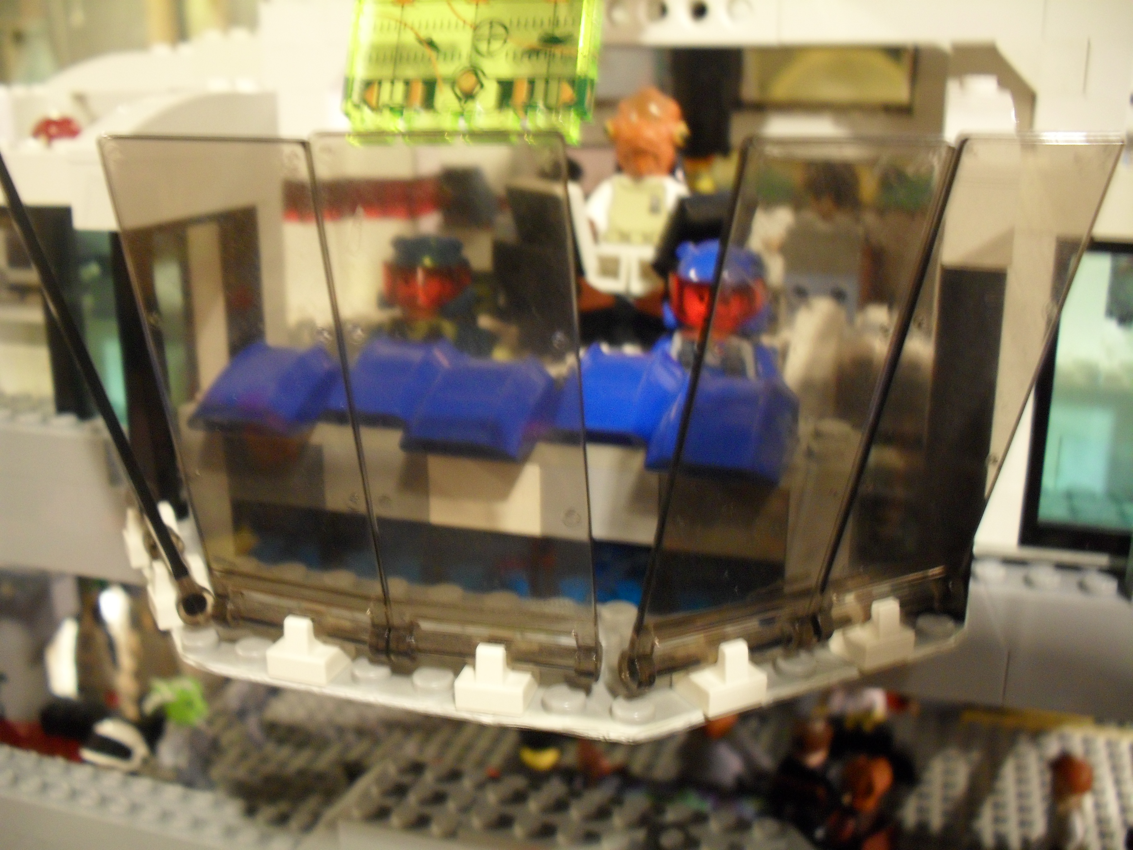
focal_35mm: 35
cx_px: 566
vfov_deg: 40.7
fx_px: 1146
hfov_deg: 52.6
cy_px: 425
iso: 200
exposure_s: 1/3
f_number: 3.2
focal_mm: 6.3
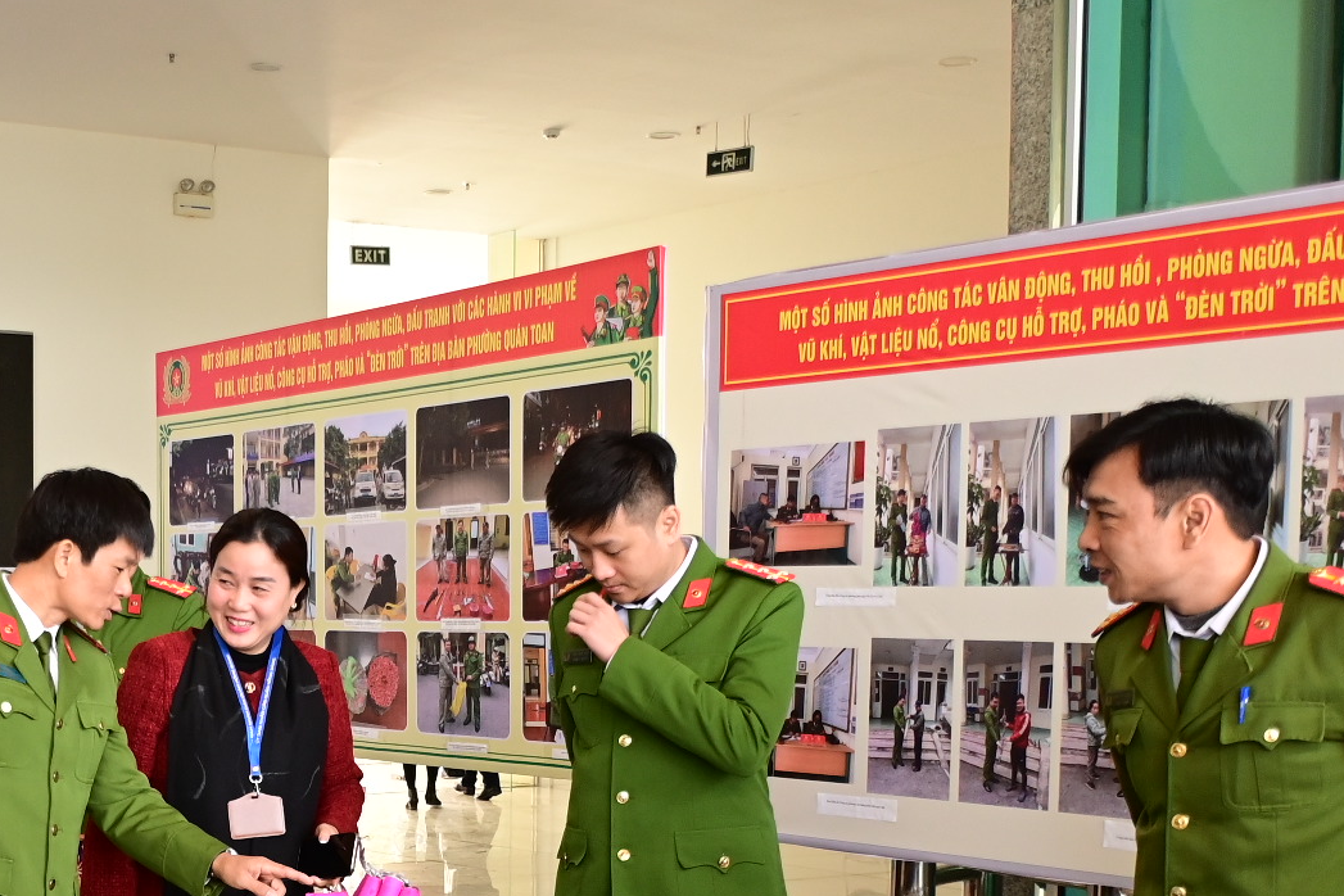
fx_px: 2314
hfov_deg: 31.1
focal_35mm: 62
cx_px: 169
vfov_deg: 21.5
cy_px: 779
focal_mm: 22
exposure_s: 1/200
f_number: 4
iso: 1000
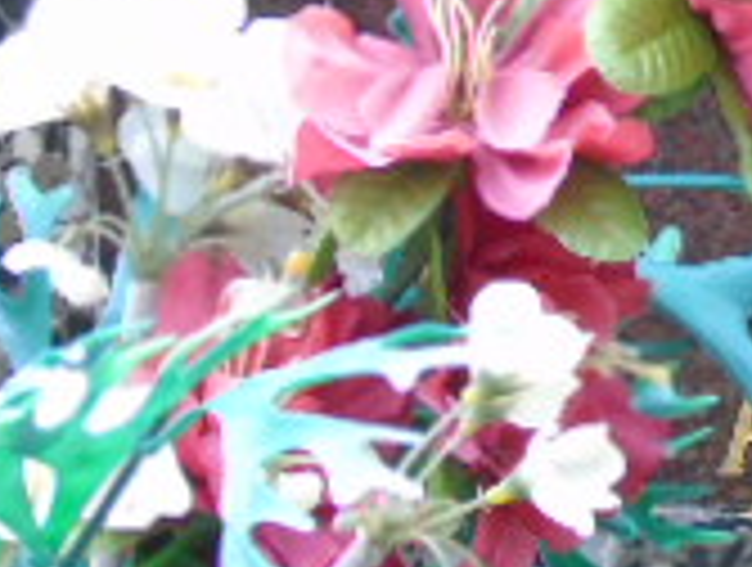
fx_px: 11822
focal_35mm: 543
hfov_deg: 3.6
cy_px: -252
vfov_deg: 2.7
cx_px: 1270
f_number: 4.7
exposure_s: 1/125
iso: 400
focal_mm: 25
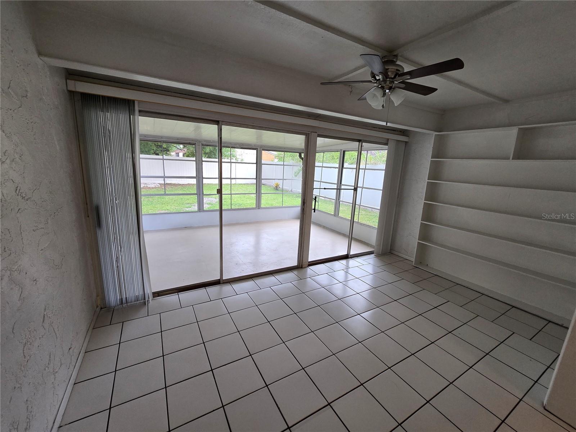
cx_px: 288
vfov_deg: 89.9
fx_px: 216
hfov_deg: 106.2
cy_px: 216
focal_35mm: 13
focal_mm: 2.2
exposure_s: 1/60
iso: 160
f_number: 2.2
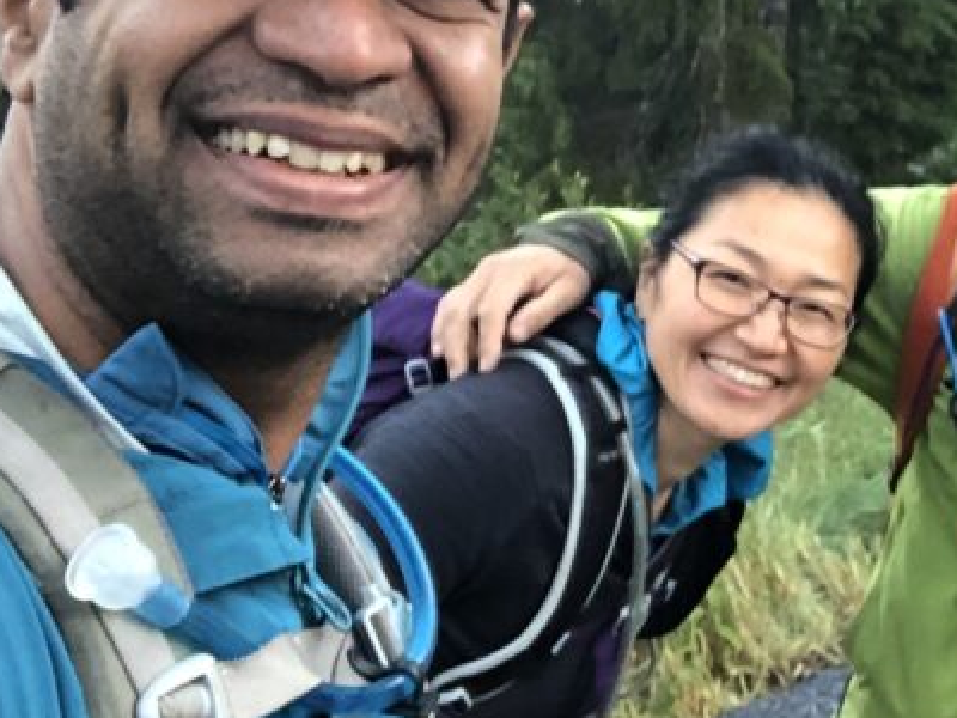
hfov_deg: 22.5
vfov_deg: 17.9
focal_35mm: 82
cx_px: 1055
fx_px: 2267
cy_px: 164
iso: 200
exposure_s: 1/60
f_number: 2.2
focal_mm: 2.87
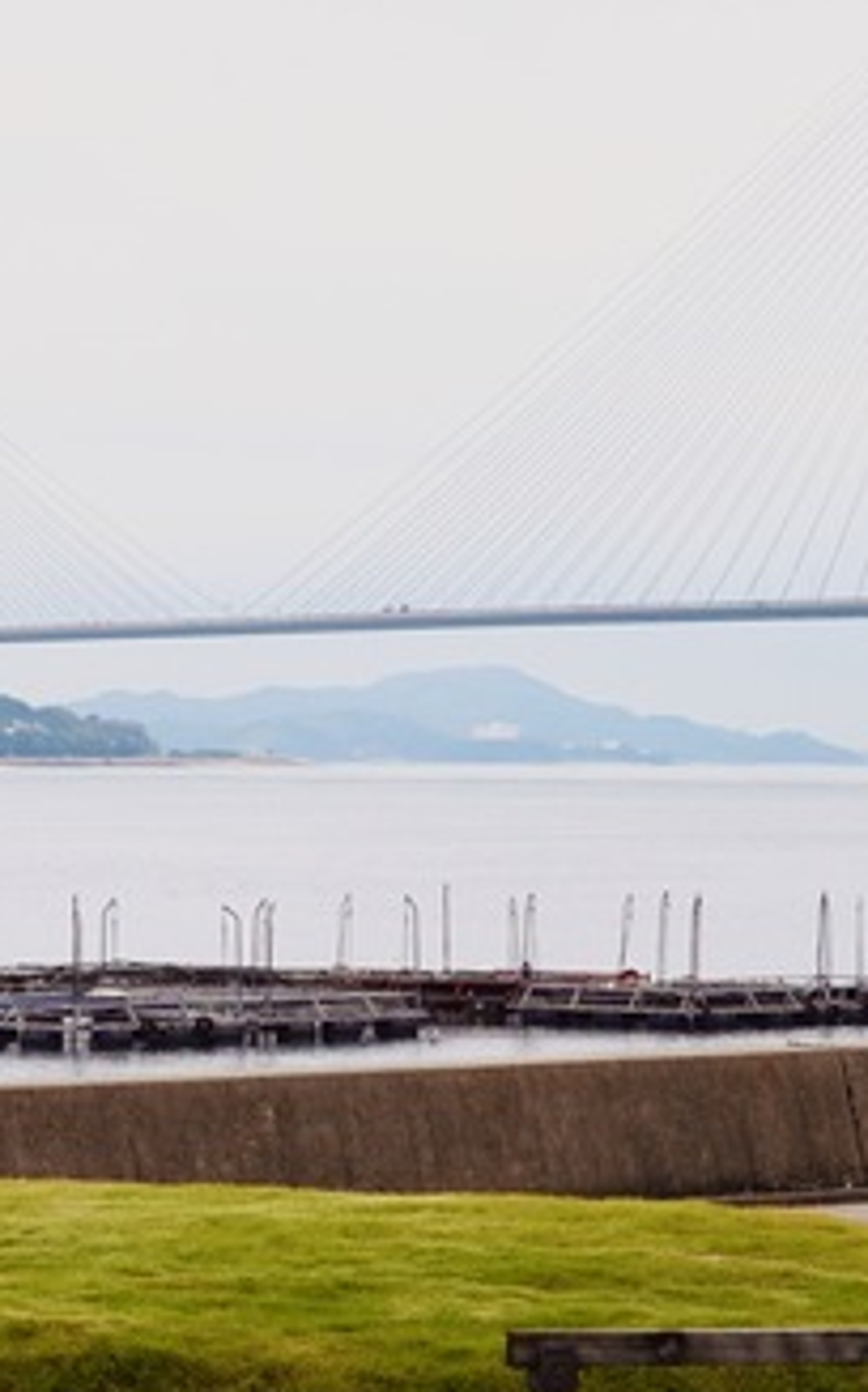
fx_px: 4884
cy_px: 828
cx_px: 313
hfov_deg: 10.1
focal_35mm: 129
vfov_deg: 16.2
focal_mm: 34.5
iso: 125
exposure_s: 1/160
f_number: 4.5
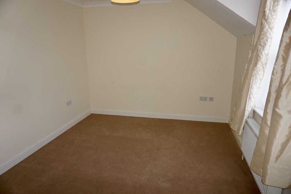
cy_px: 97
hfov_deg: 73.7
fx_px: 194
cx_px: 146
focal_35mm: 24
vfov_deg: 53.1
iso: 320
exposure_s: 1/60
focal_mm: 16
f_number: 4
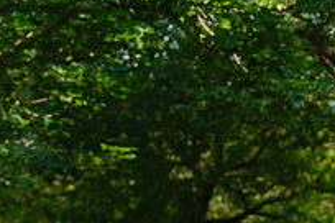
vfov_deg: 4.4
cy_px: 374
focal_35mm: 313
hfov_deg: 6.6
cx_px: 248
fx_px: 2912
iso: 50
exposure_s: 1/200
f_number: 4
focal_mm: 75
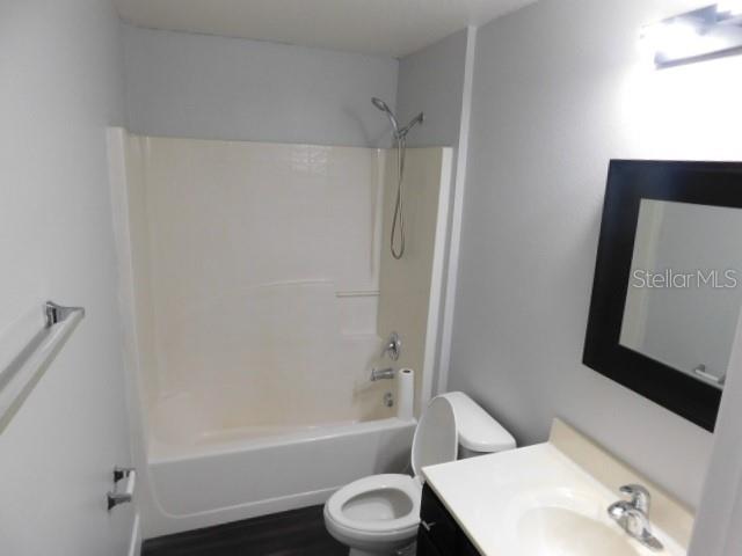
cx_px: 371
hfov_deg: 73.9
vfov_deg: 58.9
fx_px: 493
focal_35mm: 23
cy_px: 278
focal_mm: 4
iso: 320
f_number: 3
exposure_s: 1/30
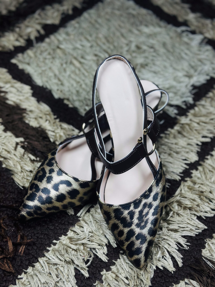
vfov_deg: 39.7
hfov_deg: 30.3
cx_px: 108
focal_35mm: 48
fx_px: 398
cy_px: 144
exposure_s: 1/347
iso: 80
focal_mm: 6.86
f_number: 1.78
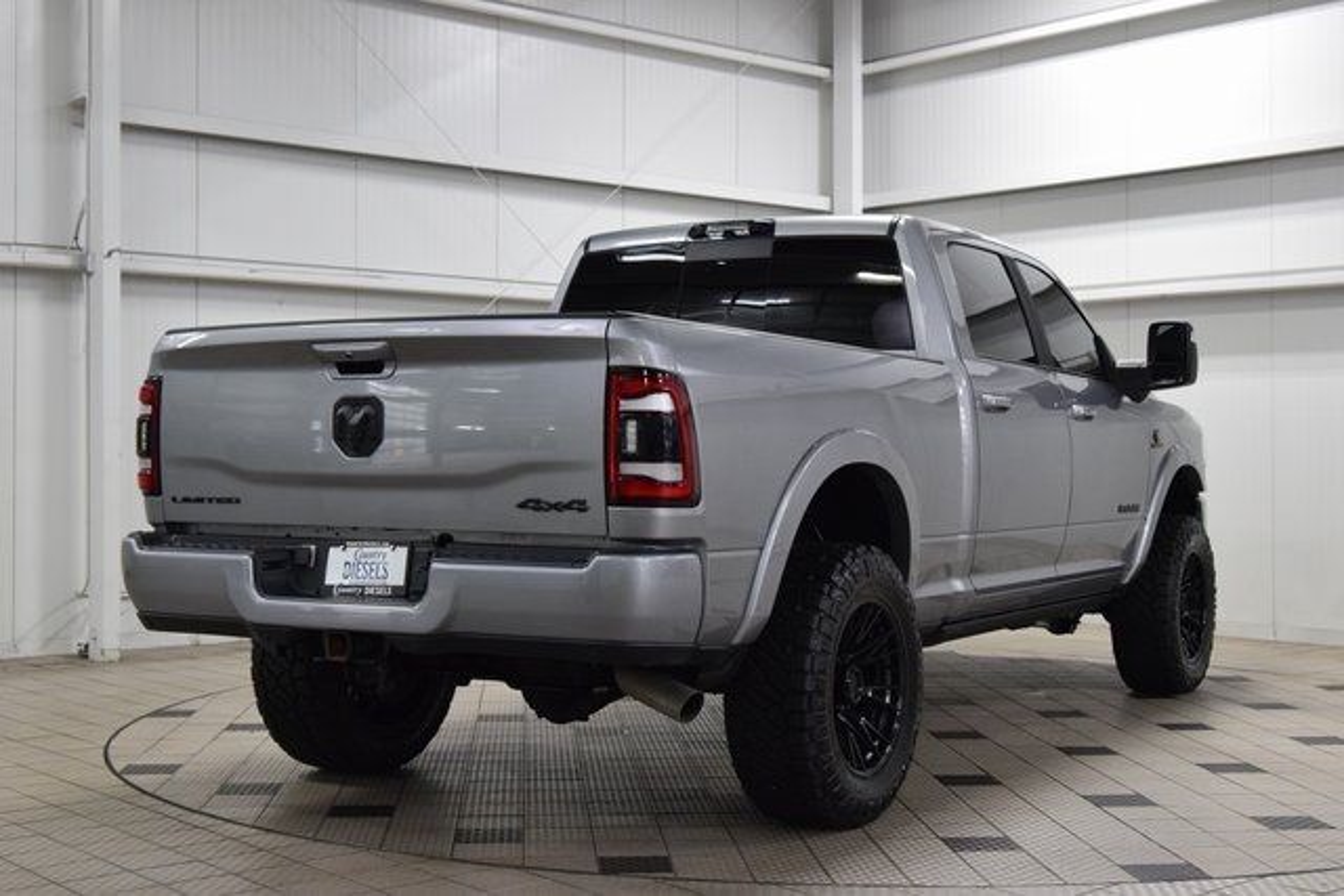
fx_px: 1904
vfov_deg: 26.5
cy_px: 448
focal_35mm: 51
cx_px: 672
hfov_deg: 38.9
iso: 1600
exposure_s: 1/60
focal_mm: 34
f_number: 7.1
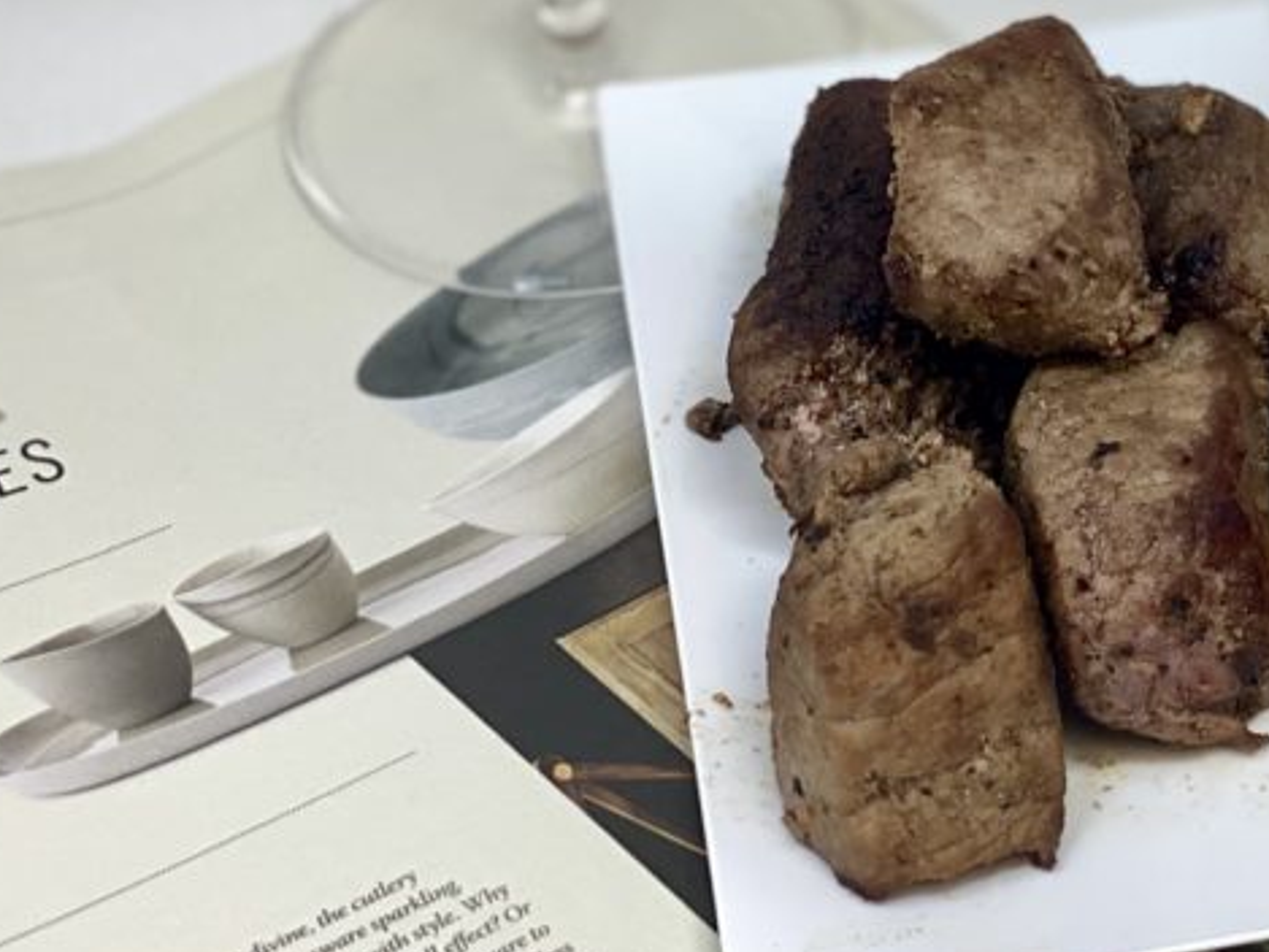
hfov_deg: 14.4
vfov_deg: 11.1
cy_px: 87
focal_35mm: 133
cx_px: 1496
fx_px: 4877
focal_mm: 6
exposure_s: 1/120
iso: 32
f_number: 2
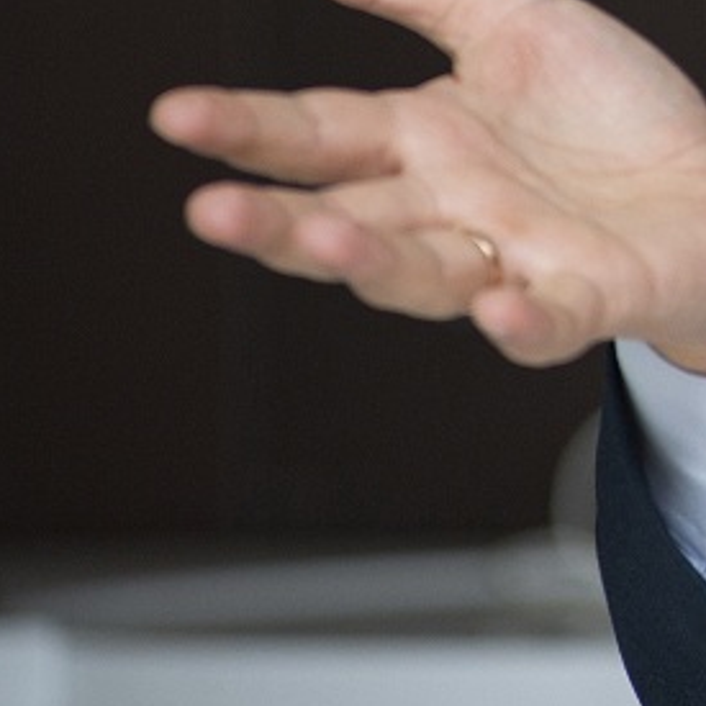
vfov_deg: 2.4
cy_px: -195
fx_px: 17098
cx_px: 1427
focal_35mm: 741
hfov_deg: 2.4
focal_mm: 200
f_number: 4
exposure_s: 1/250
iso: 1250
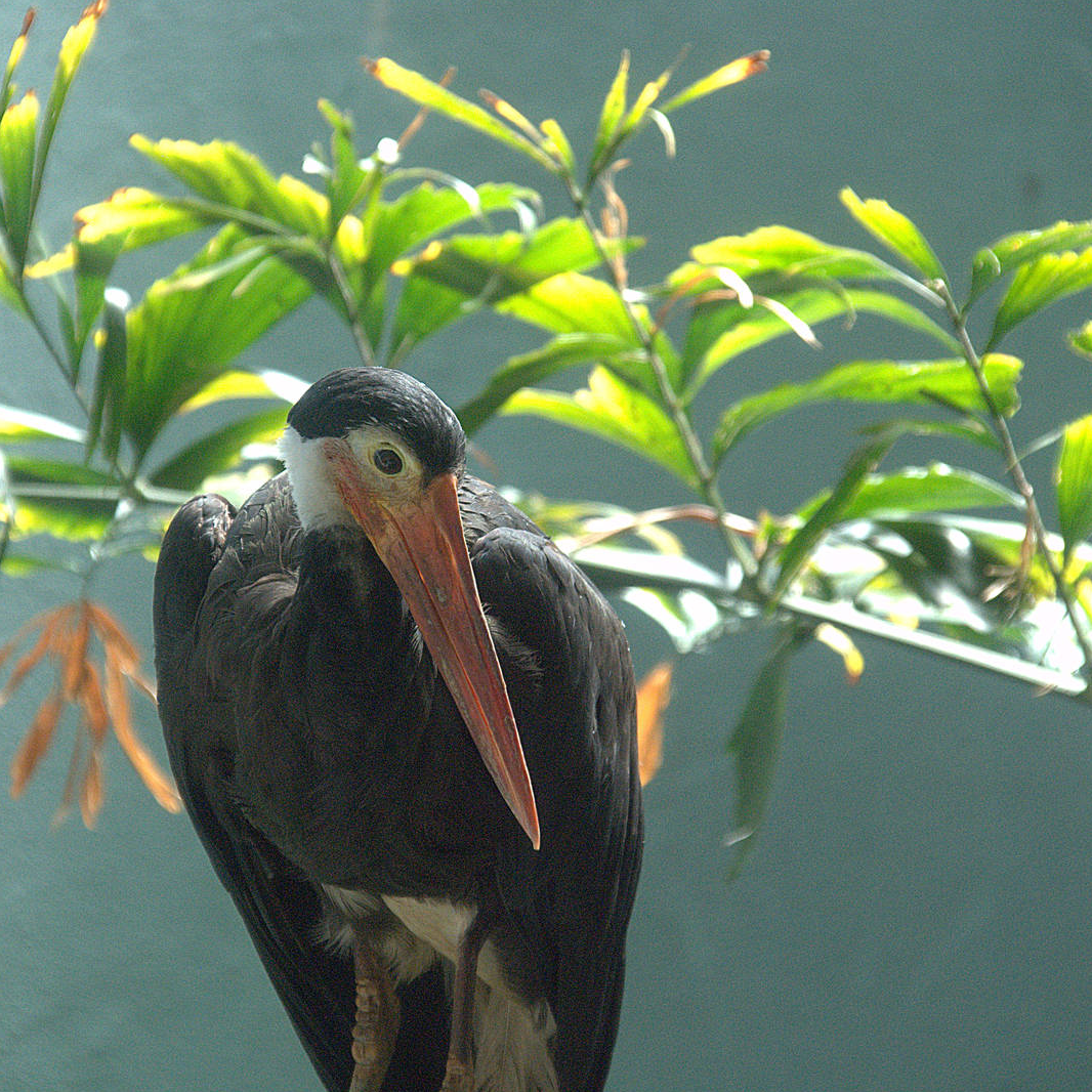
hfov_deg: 6.8
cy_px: 546
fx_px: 9231
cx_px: 448
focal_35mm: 259
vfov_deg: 6.8
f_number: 6
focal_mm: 135
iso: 1600
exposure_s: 1/320
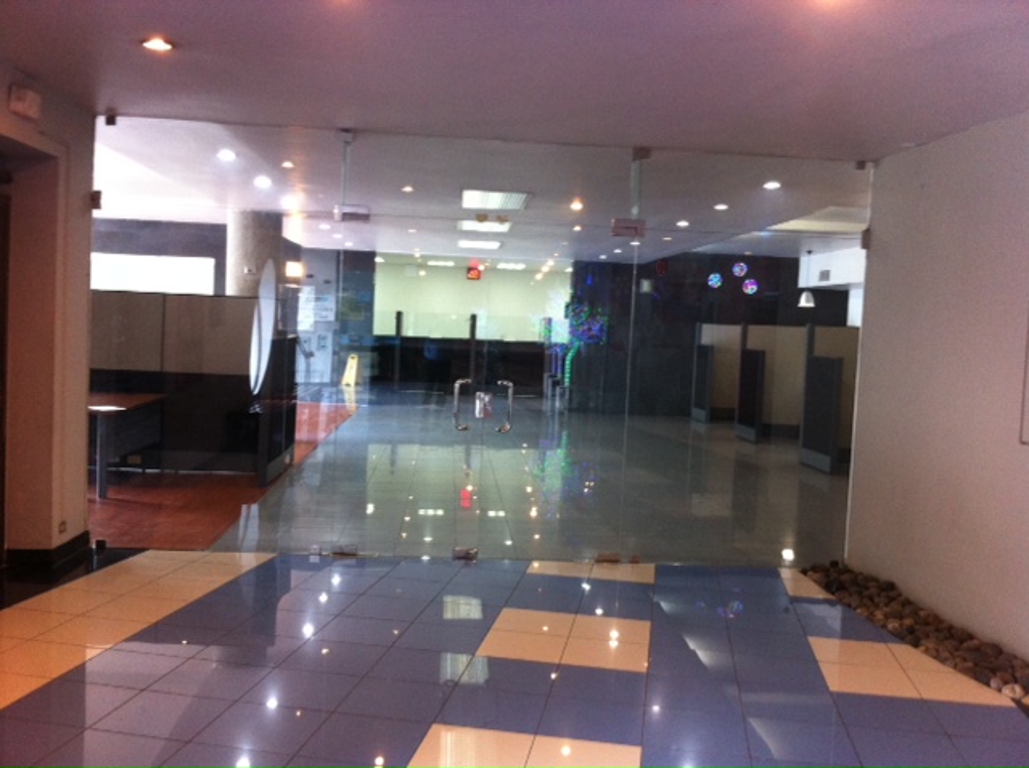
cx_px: 514
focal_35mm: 35
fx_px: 1039
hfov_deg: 52.7
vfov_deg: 40.6
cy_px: 384
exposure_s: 1/15
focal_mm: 3.85
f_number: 2.8
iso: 160
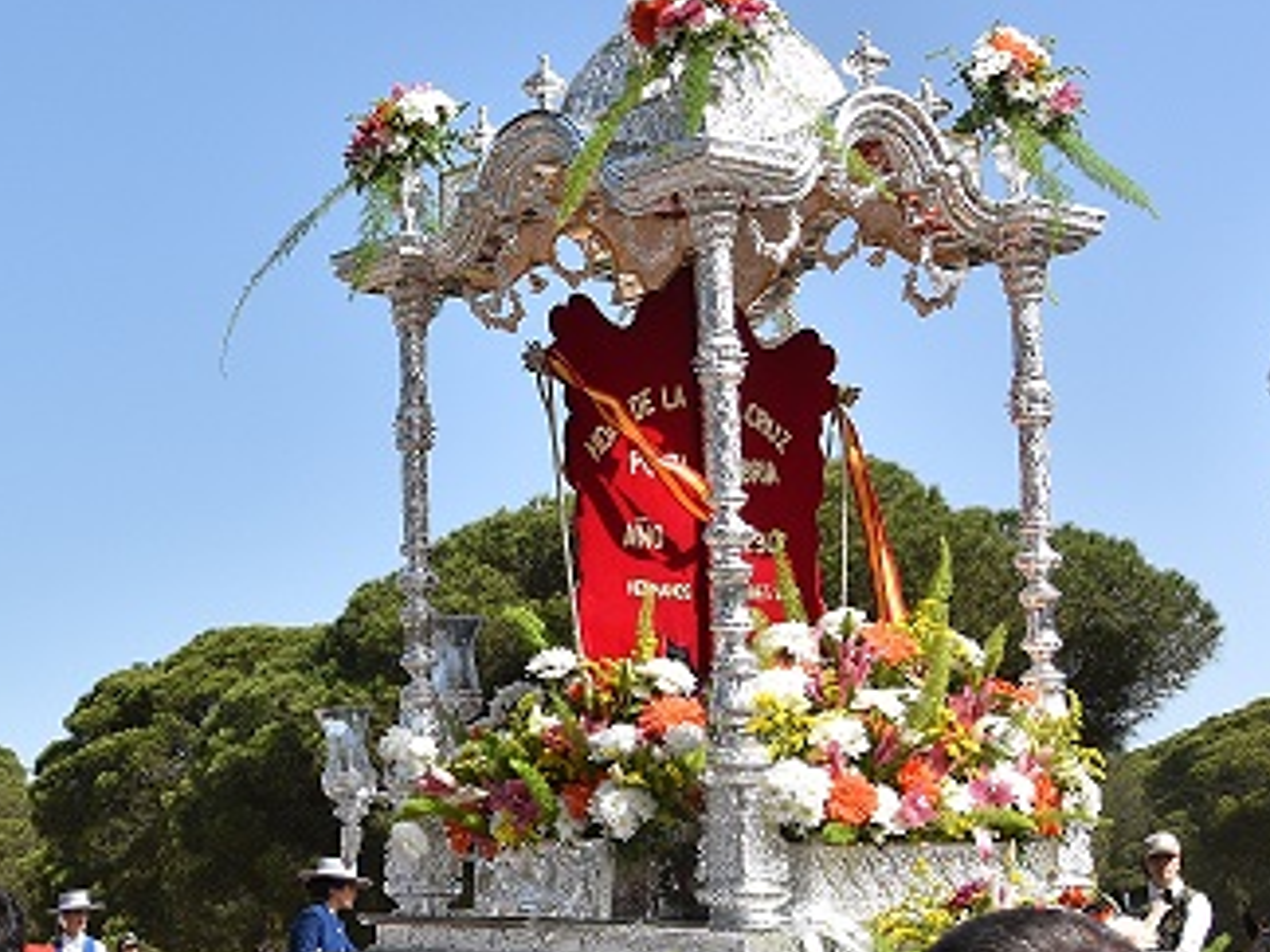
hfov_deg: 28.3
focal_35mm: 63
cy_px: 562
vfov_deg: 23.3
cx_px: -88
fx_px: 2311
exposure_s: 1/500
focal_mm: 18
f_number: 8
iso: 140
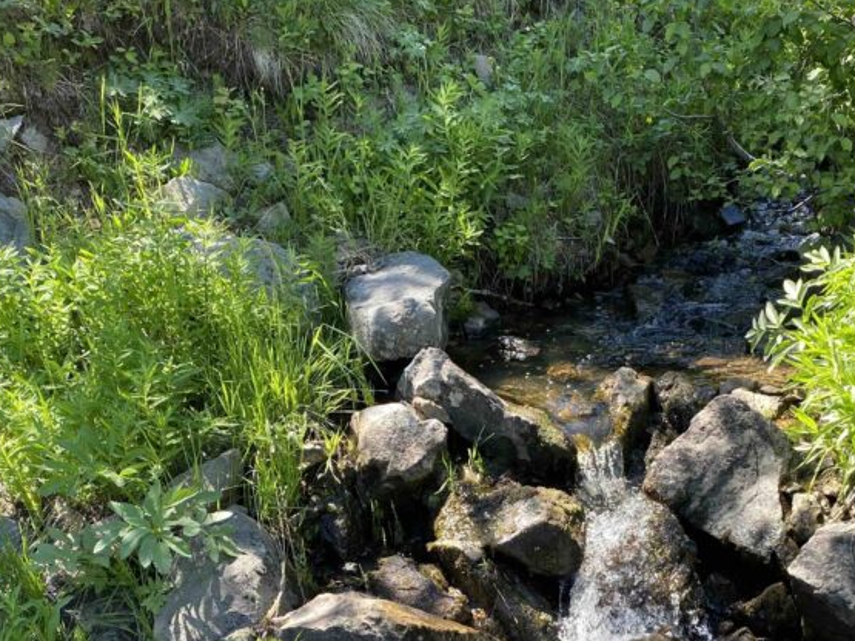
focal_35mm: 48
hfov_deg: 39.2
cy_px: 582
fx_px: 1185
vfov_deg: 29.0
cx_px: 572
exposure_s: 1/142
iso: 32
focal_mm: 4.25
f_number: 1.8
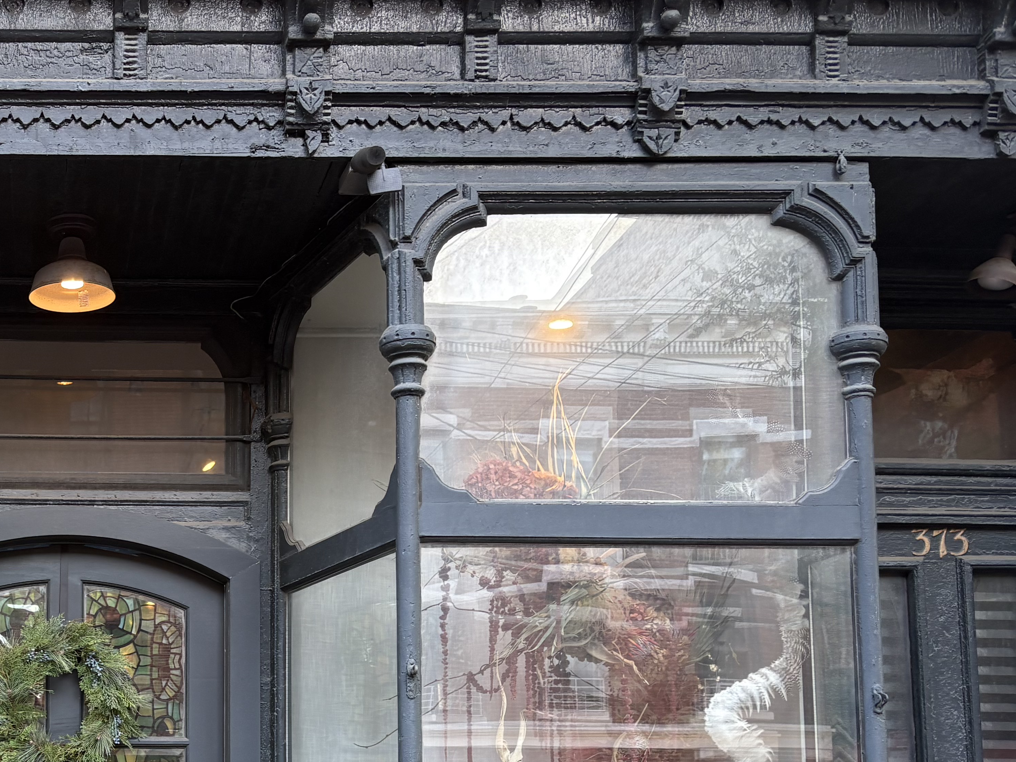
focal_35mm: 50
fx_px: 1468
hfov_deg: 35.5
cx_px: 66
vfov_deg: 27.8
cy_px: 713
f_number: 1.6
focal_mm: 5.96
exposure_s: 1/120
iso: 64
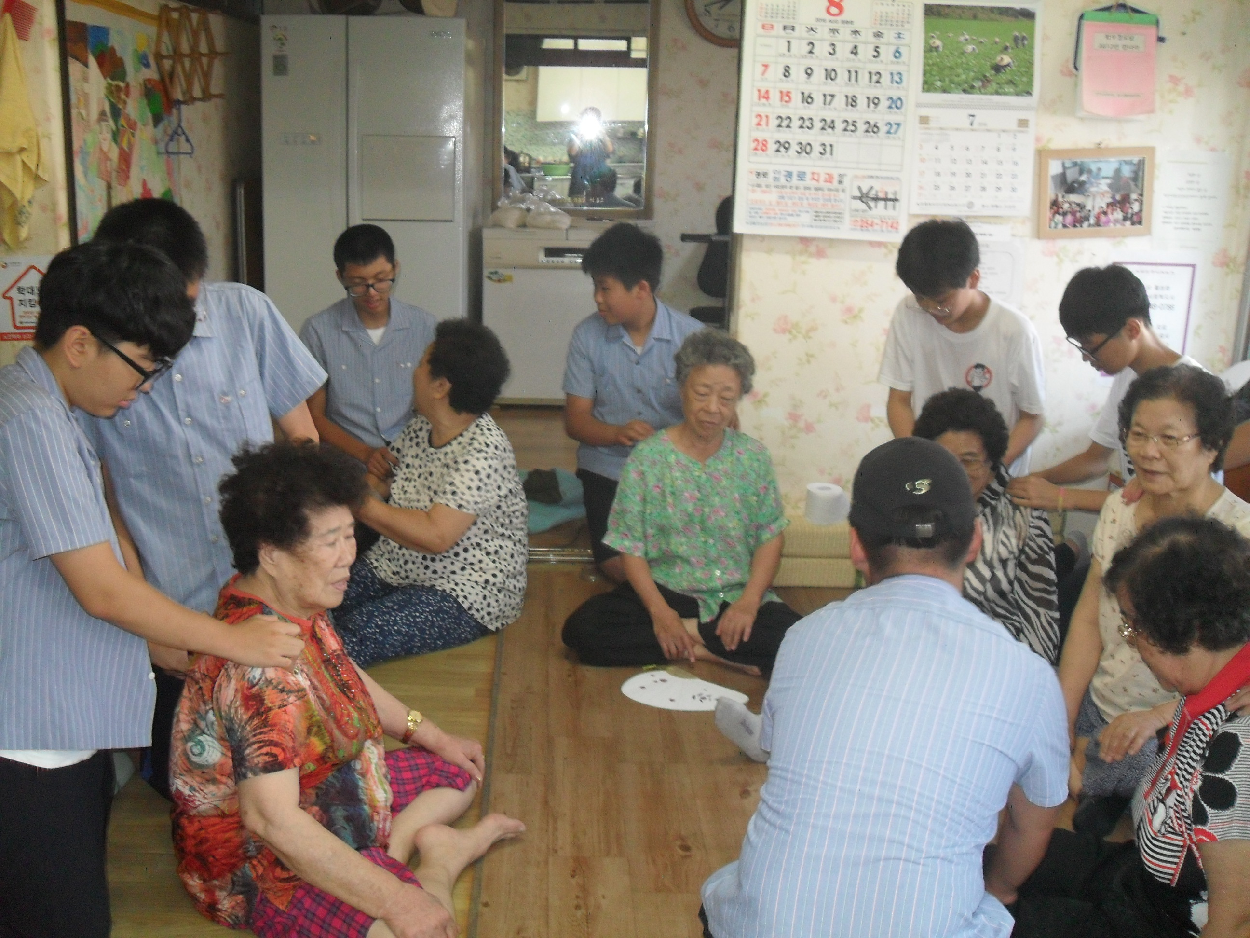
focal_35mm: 35
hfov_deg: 52.6
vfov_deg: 40.7
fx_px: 1264
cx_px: 625
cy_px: 469
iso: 200
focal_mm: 6.2
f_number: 2.8
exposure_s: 1/45
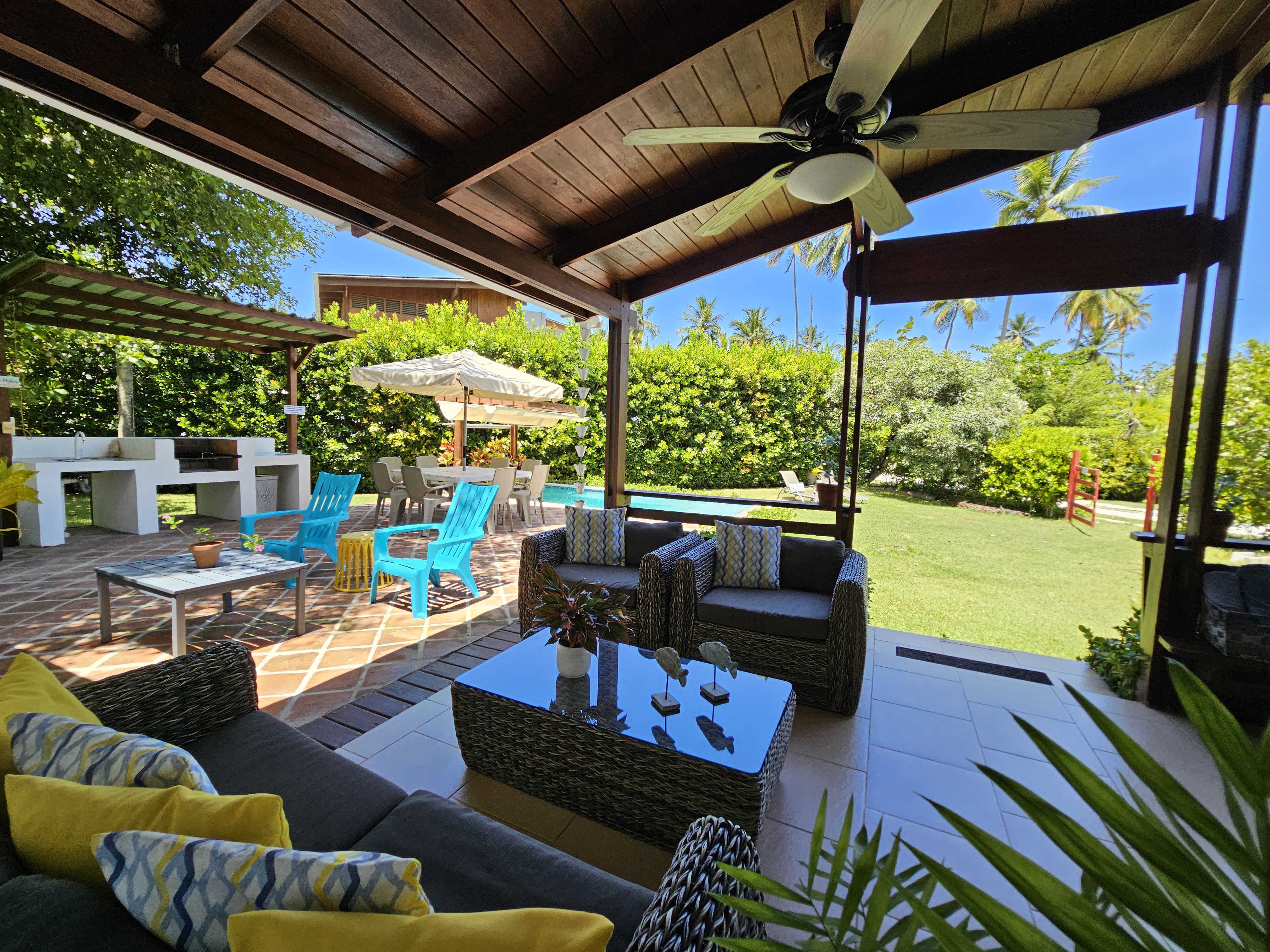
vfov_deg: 89.9
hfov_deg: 106.2
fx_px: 477
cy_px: 476
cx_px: 635
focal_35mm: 13
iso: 50
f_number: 2.2
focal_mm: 2.2
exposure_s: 1/424
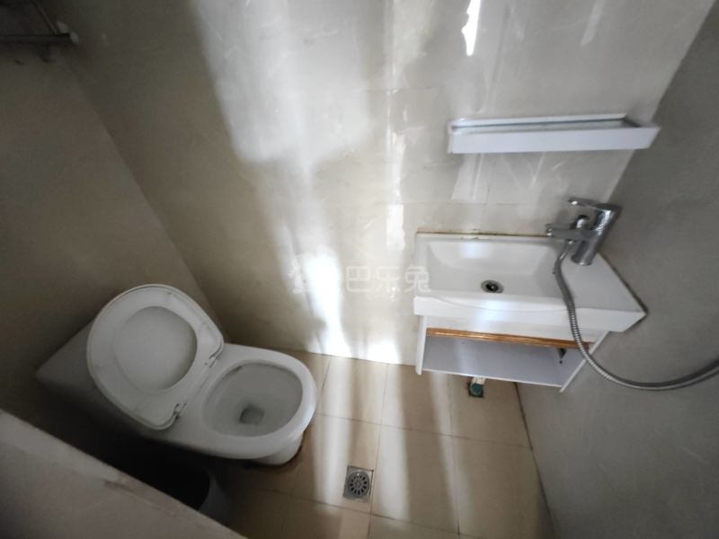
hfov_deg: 106.2
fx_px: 270
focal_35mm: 13
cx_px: 360
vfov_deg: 89.9
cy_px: 270
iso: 1600
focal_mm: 2.16
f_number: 2.2
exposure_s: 1/20
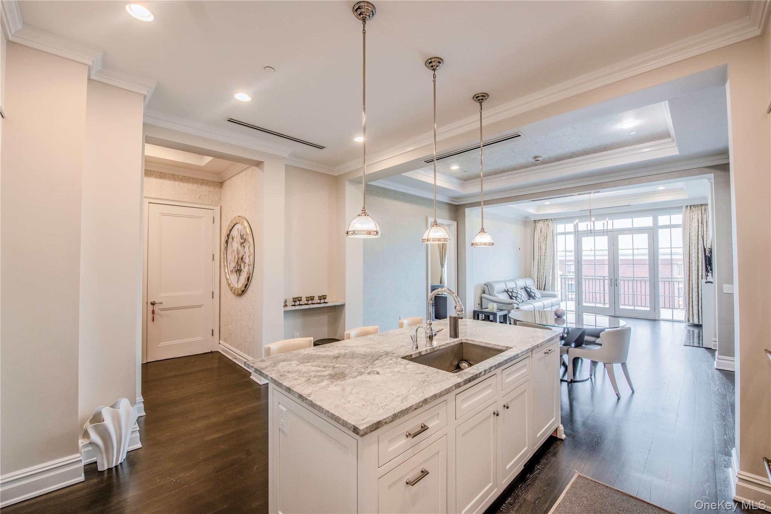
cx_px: 386
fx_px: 300
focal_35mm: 14
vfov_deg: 81.2
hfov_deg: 104.3
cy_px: 257
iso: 640
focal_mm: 14
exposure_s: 1/80
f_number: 7.1
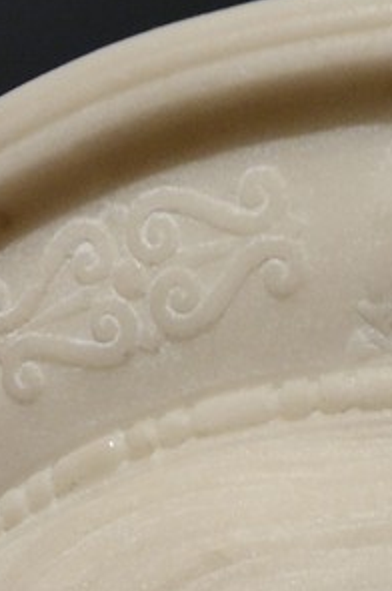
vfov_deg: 5.3
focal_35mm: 380
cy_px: 1318
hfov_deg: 3.6
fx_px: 6221
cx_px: 511
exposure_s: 1/50
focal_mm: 70
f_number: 5
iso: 1600
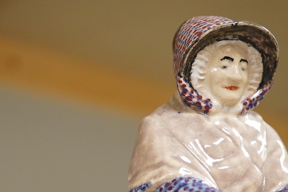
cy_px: 188
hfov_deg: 22.3
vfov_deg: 14.8
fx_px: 728
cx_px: 106
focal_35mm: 91
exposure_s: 1/160
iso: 2500
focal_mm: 30
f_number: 6.3
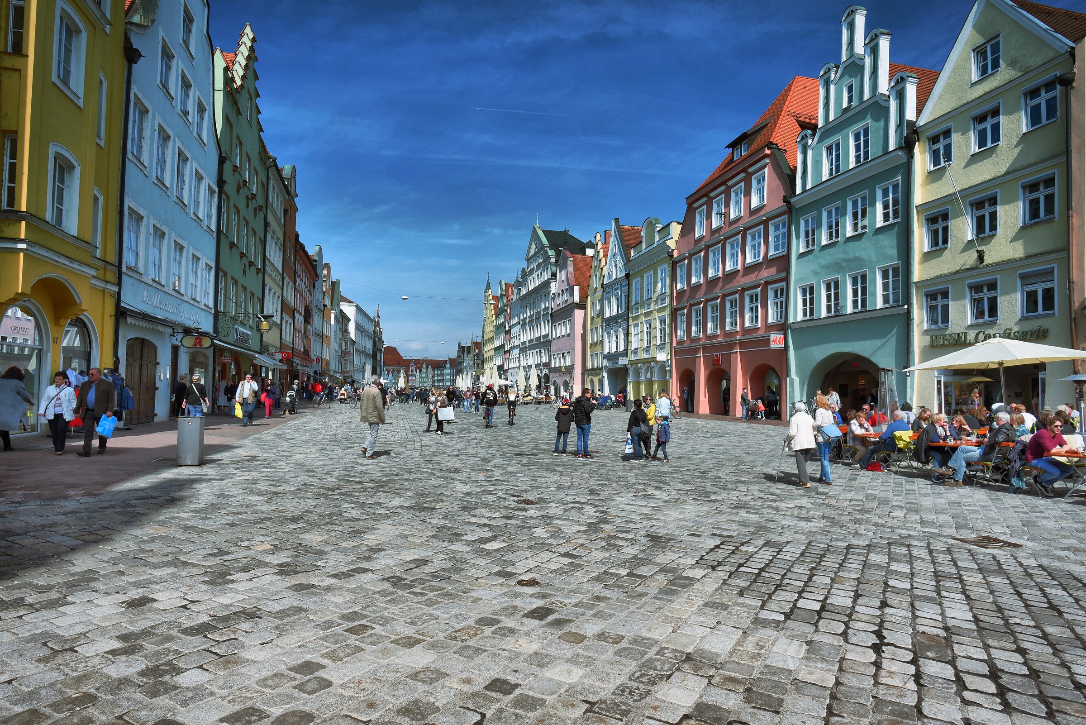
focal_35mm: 20
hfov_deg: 84.0
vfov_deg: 62.0
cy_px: 362
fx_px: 604
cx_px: 543
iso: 100
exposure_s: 1/50
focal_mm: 20
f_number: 13
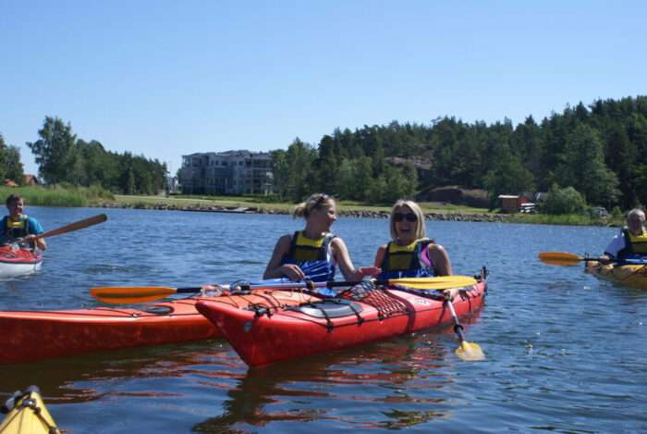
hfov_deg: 37.8
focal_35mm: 52
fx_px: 945
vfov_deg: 25.8
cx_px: 324
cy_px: 217
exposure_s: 1/250
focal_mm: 35
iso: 100
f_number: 9
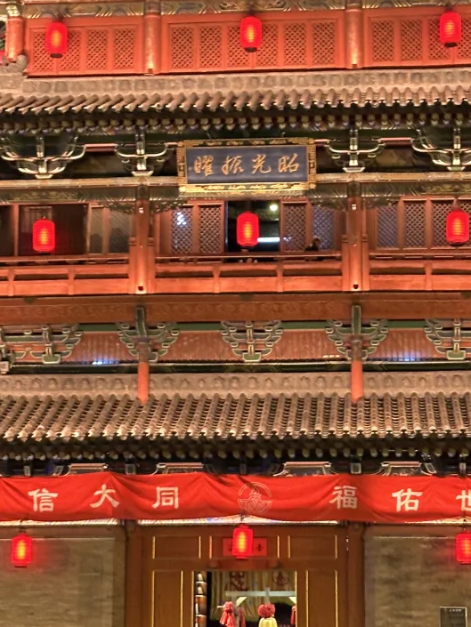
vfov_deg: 20.0
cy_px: 326
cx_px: 240
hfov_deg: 15.1
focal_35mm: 98
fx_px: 1777
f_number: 1.78
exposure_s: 1/33
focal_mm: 6.86
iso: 250
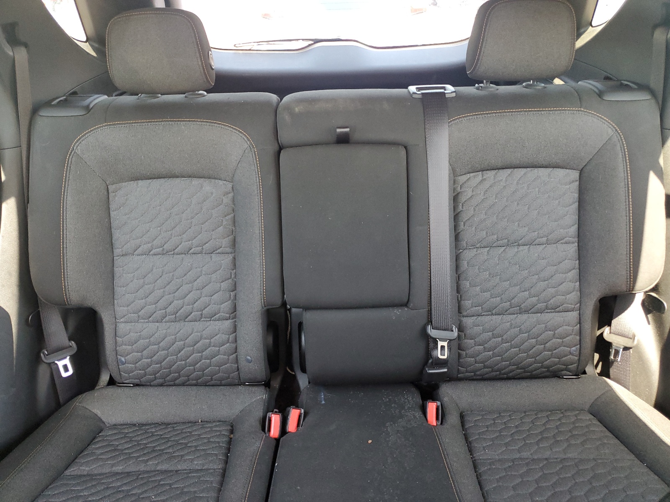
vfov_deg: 53.1
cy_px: 251
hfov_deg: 67.3
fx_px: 503
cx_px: 335
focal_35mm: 26
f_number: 1.5
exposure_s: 1/60.2
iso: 183
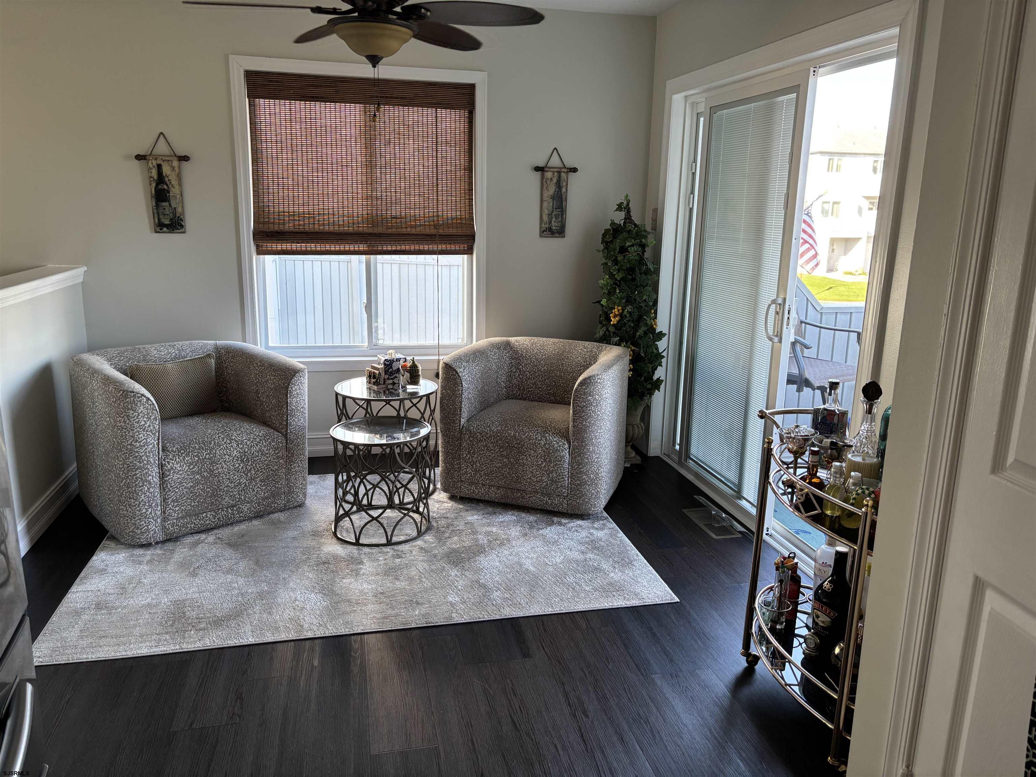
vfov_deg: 53.1
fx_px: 778
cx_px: 518
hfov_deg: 67.3
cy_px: 388
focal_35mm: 26
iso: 125
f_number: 1.6
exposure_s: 1/120
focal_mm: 5.96
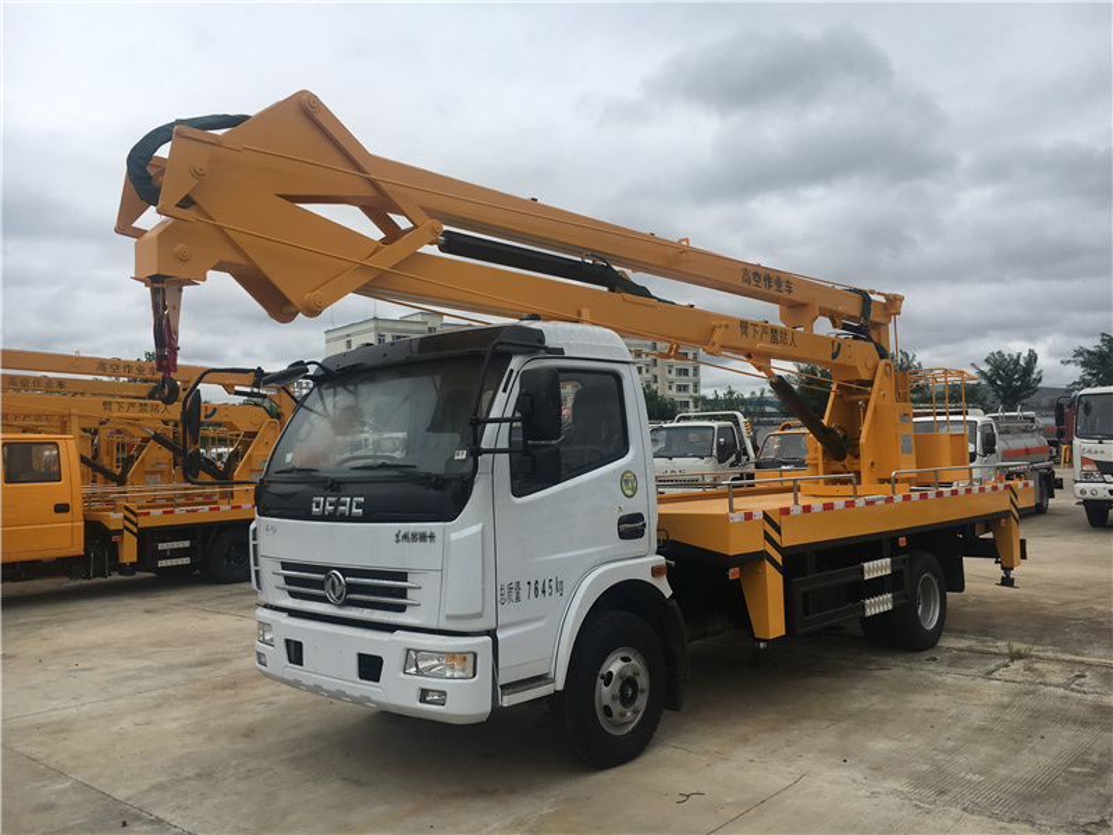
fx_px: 932
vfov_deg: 48.2
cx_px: 556
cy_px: 418
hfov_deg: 61.7
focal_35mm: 29
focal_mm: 4.15
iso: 25
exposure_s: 1/836
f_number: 2.2
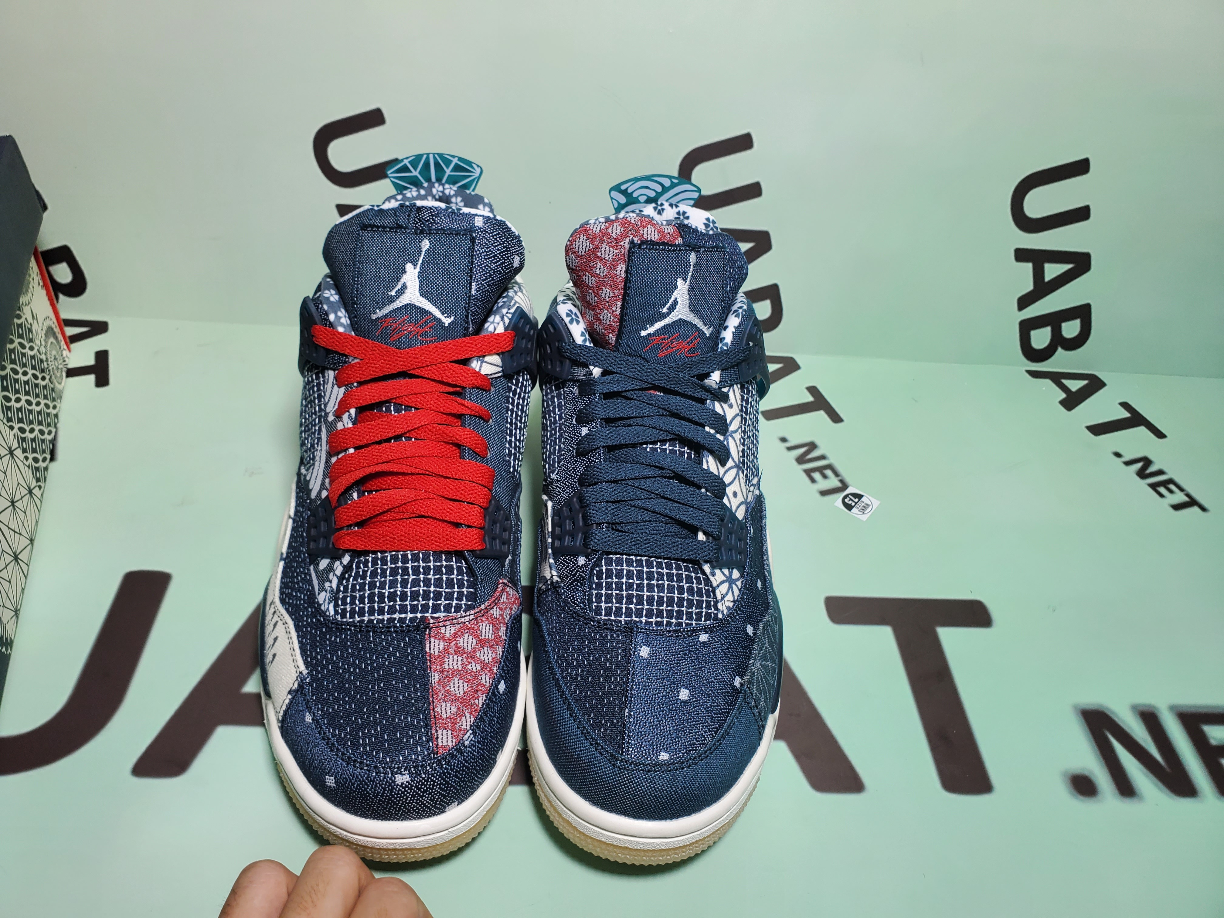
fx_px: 919
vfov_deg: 53.1
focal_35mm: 26
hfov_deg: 67.3
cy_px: 459
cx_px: 612
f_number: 2.4
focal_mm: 4.3
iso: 50
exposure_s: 1/184
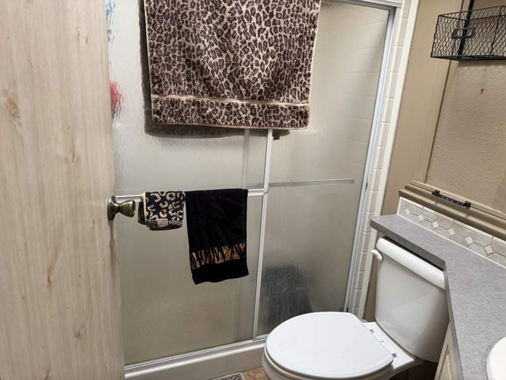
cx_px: 253
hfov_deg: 71.6
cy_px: 190
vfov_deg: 56.8
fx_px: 351
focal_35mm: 24
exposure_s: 1/60
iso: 250
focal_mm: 6.76
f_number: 1.78
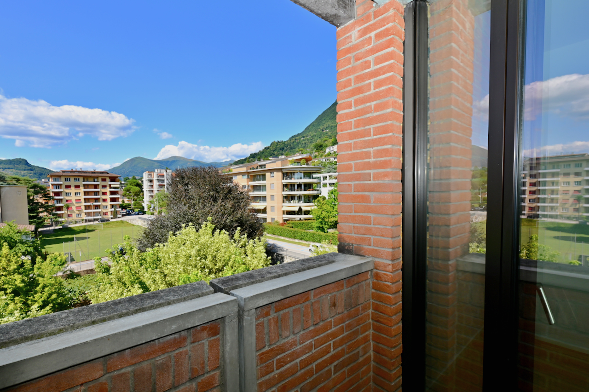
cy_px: 196
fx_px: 229
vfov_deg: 81.1
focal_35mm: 14
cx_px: 294
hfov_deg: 104.3
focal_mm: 14
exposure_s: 1/200
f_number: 8
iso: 100
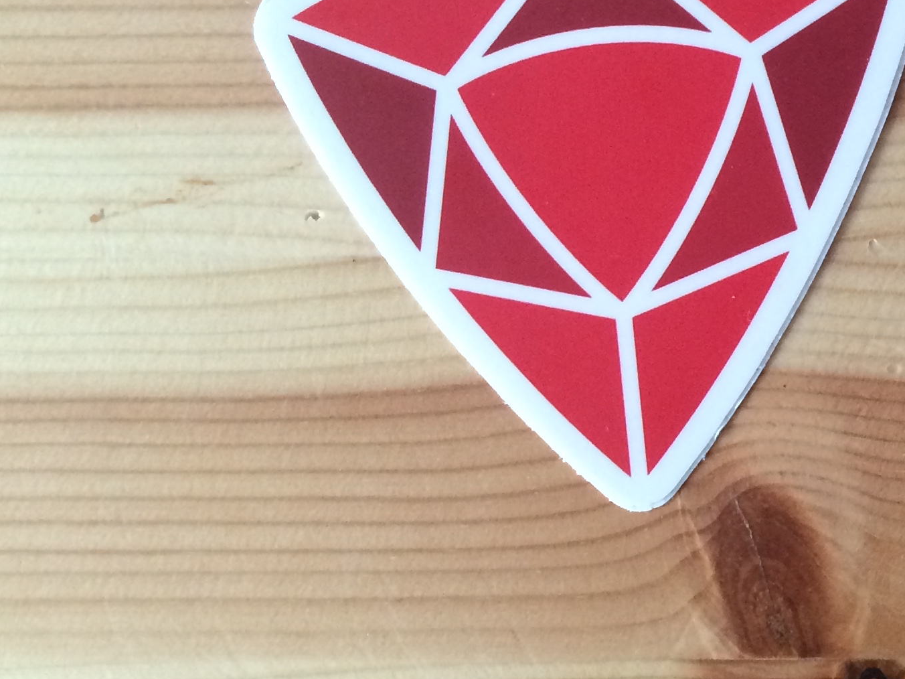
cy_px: 178
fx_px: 1830
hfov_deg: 25.8
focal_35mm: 70
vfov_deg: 20.9
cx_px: 984
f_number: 2.2
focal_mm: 4.15
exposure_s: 1/30
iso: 125
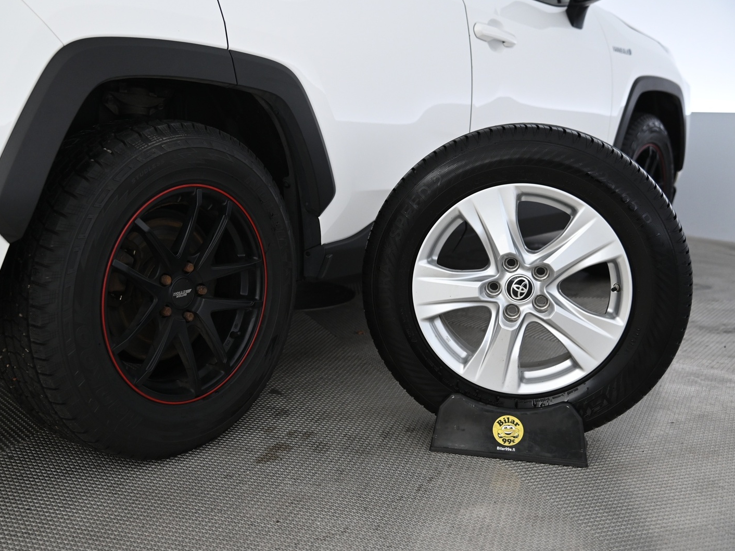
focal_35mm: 42
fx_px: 892
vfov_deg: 34.3
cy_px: 275
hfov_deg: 44.8
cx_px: 337
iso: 2000
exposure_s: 1/100
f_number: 4
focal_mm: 38
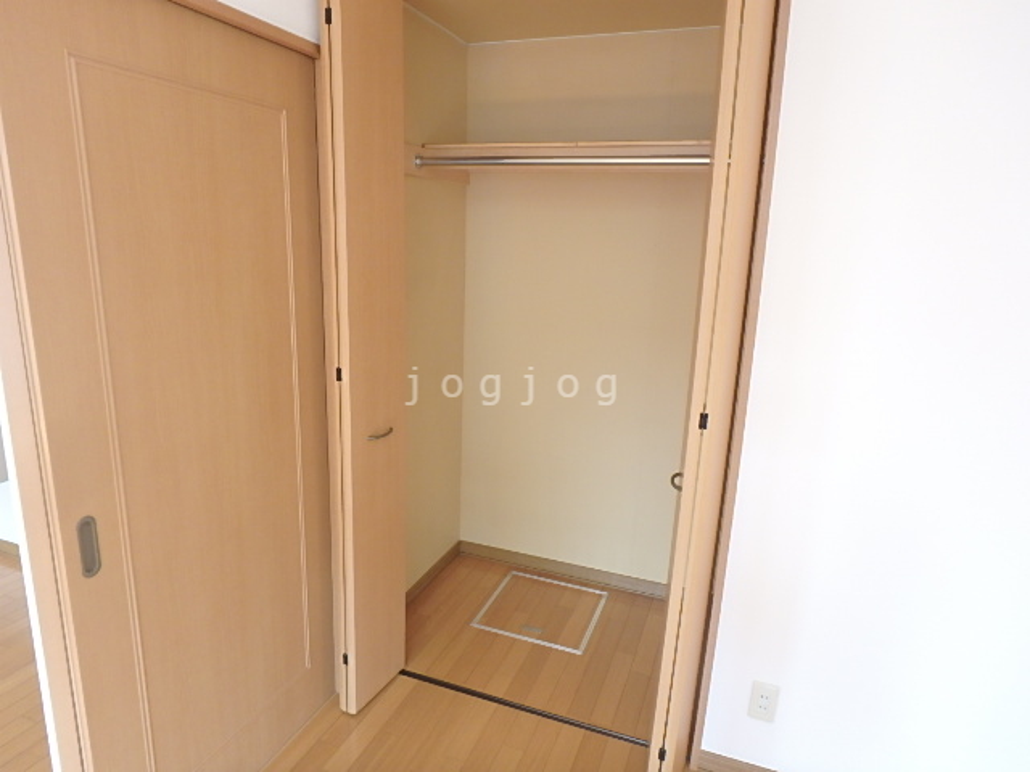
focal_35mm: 21
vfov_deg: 63.4
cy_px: 386
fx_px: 625
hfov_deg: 79.0
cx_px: 515
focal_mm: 3.7
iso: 250
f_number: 3.5
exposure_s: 1/30
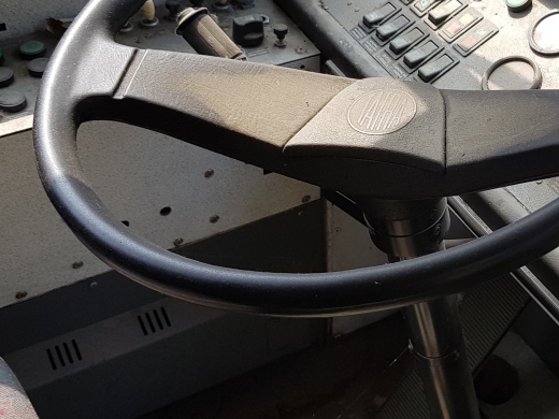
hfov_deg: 30.9
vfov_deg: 24.4
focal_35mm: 60
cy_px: 191
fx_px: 969
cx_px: 493
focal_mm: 4.2
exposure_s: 1/540
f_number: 1.7
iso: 40
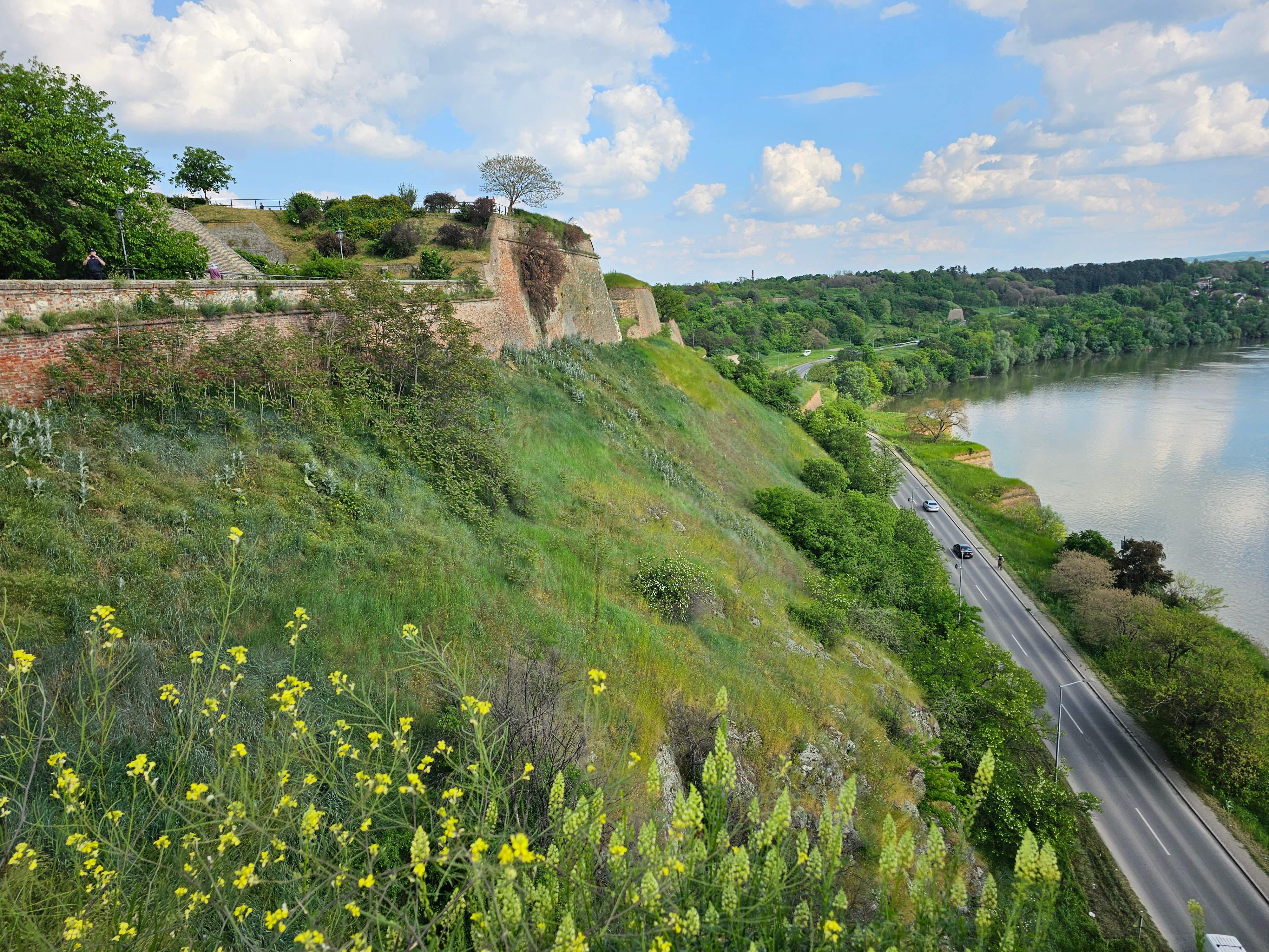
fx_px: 843
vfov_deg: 58.9
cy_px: 476
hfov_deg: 73.9
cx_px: 634
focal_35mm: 23
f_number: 1.7
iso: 10
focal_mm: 6.3
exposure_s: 1/744
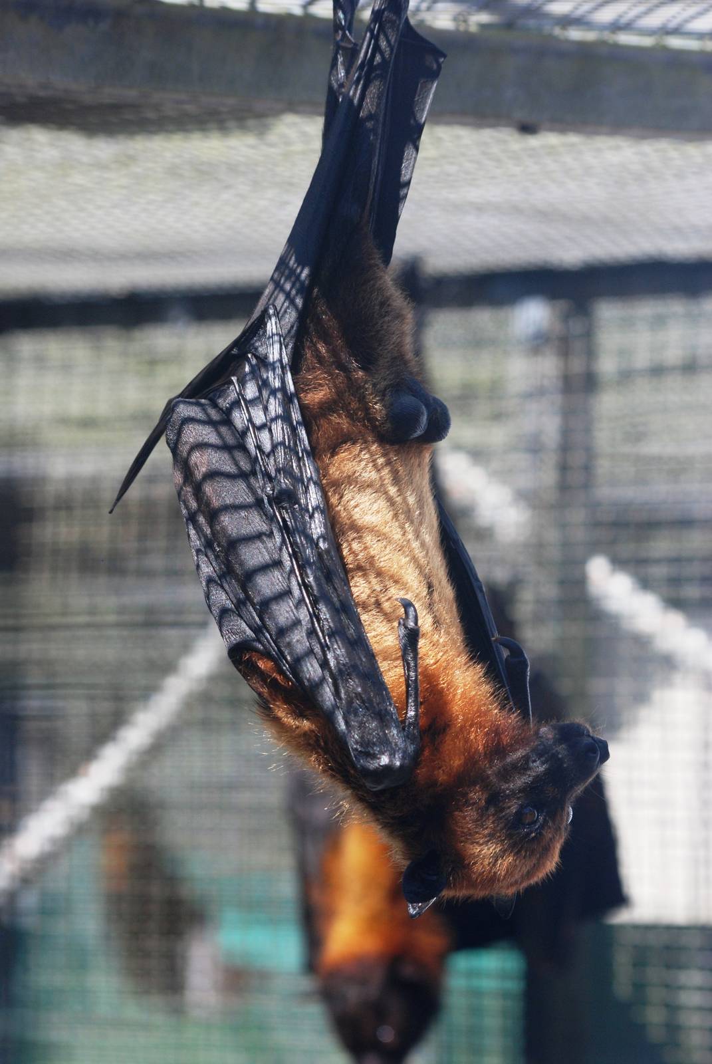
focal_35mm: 165
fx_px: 4881
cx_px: 356
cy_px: 532
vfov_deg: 12.4
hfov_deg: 8.3
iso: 400
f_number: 6.3
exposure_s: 1/640
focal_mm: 110
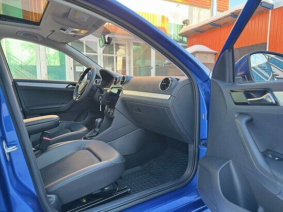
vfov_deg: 56.7
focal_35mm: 24
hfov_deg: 71.6
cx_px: 142
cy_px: 106
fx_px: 196
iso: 100
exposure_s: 1/121
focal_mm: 6.76
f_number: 1.78
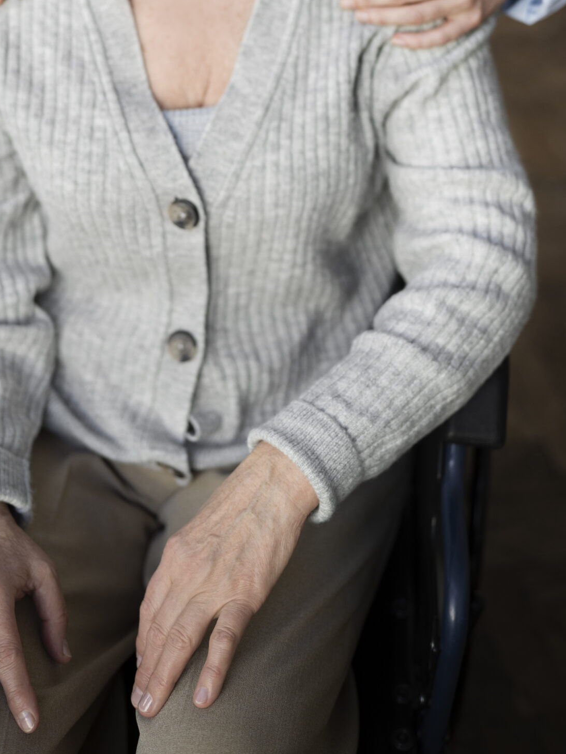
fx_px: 1286
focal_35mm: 59
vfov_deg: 31.5
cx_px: 227
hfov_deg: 24.8
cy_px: 114
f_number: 1.6
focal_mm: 35
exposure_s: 1/400
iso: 320
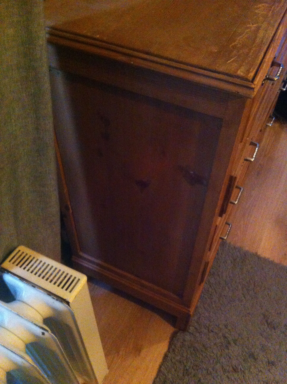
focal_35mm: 35
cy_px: 192
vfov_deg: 52.7
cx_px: 144
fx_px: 388
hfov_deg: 40.6
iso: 1000
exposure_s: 1/15
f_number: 2.8
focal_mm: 3.85
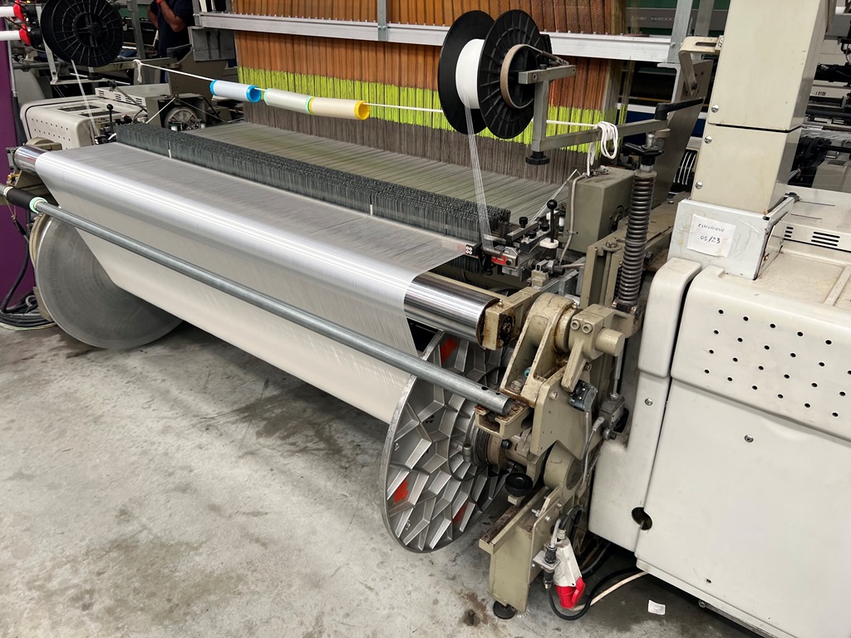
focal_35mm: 26
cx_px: 426
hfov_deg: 67.3
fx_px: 639
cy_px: 319
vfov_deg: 53.1
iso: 40
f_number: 1.5
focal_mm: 5.7
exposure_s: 1/121
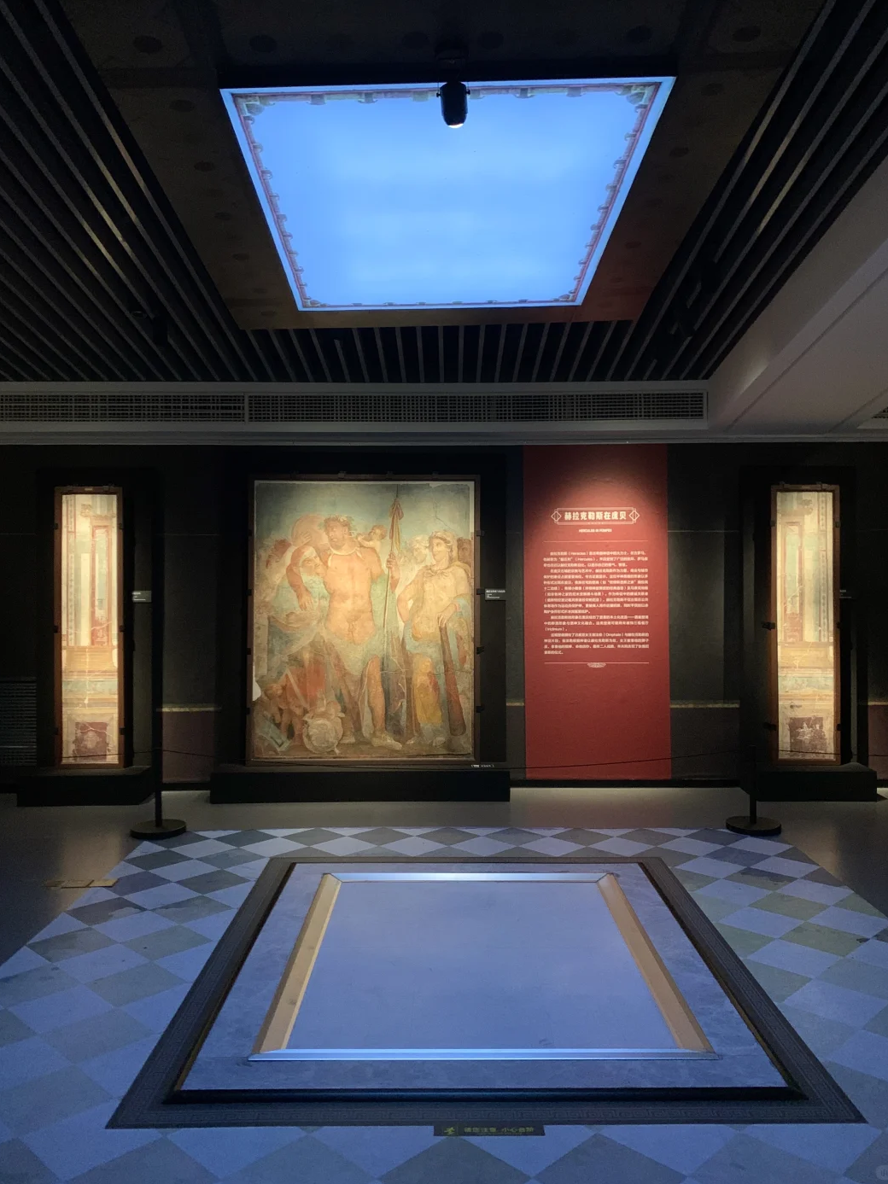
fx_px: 924
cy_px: 573
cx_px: 453
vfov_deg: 65.3
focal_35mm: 27
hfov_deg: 51.3
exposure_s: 1/30
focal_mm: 4.25
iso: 500
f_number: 1.8
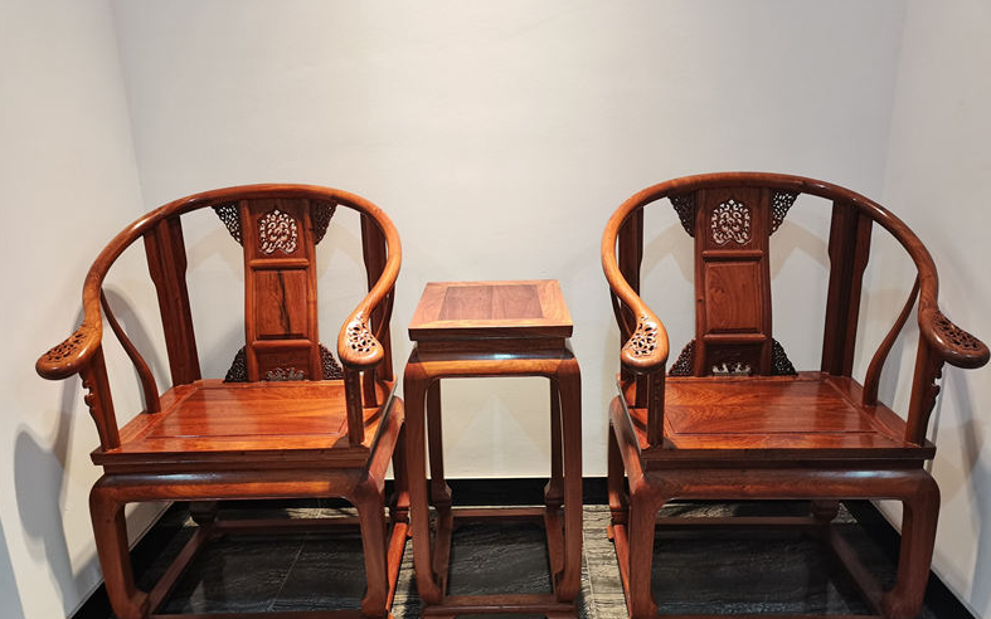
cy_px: 365
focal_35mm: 28
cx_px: 499
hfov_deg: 66.5
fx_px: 756
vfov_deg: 44.4
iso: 500
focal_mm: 5.58
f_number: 1.8
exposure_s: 1/50
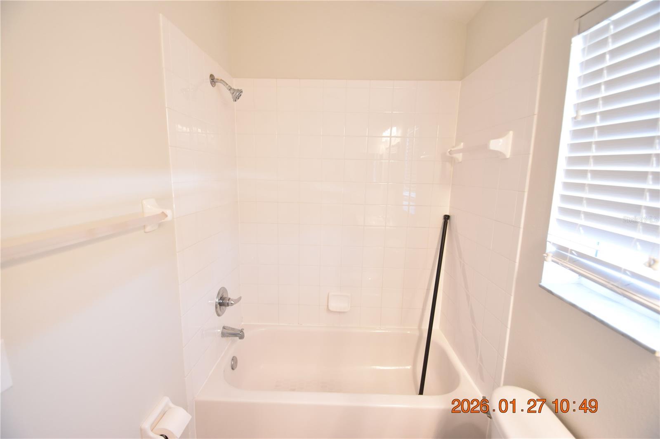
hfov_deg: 100.4
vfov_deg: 77.3
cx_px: 330
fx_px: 275
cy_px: 220
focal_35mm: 15
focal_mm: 10
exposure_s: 1/45
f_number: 3.5
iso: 800
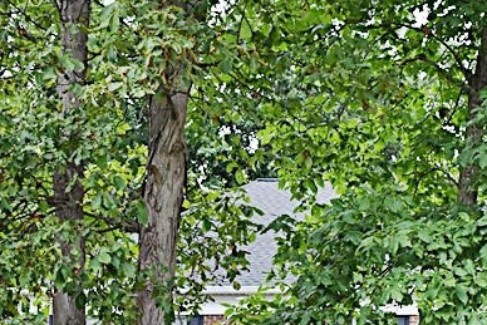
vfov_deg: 14.0
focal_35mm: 95
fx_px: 1286
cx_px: 378
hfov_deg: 21.2
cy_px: 382
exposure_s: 1/250
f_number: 3.8
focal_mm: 24
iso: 640
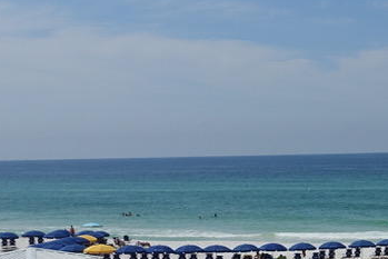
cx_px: 526
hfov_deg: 20.7
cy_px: 151
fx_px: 949
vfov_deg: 15.5
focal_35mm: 88
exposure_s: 1/200
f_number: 5.6
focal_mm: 8.8
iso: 125
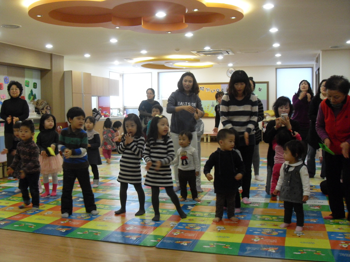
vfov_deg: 38.7
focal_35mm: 37
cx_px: 175
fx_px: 374
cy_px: 131
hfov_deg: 50.1
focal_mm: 6.3
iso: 200
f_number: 2.8
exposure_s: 1/30
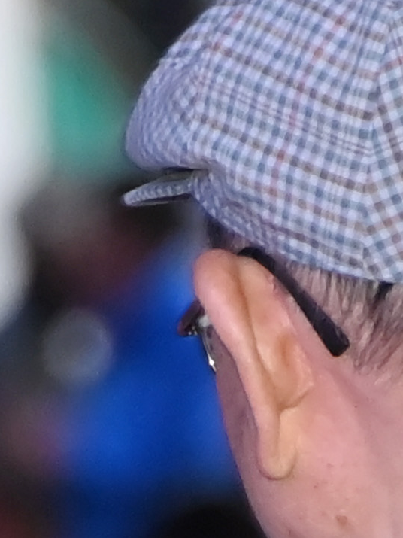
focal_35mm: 1497
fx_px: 23244
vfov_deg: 1.3
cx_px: -20
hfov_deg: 1.0
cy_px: 998
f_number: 6.3
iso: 4000
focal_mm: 200
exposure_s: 1/250
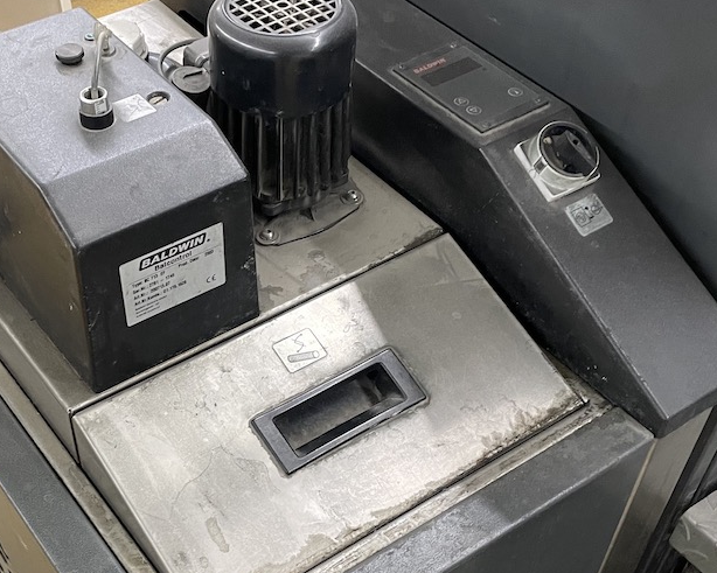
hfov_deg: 37.0
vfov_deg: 29.9
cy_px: 409
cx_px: 242
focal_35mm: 50
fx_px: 1061
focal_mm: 4.2
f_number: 1.6
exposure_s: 1/50
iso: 160
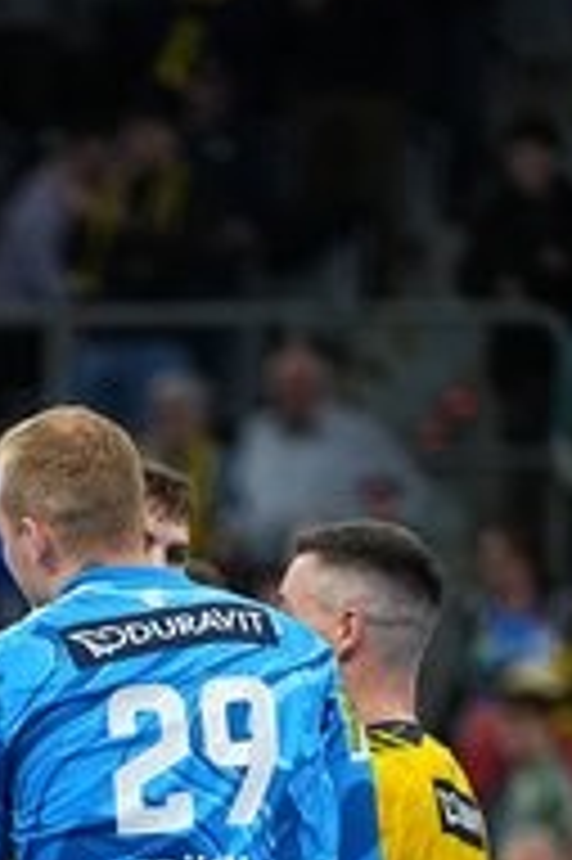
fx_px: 10147
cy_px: 1225
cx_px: -279
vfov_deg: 4.8
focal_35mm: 425
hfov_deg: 3.2
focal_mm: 135
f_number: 1.8
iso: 1000
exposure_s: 1/1600
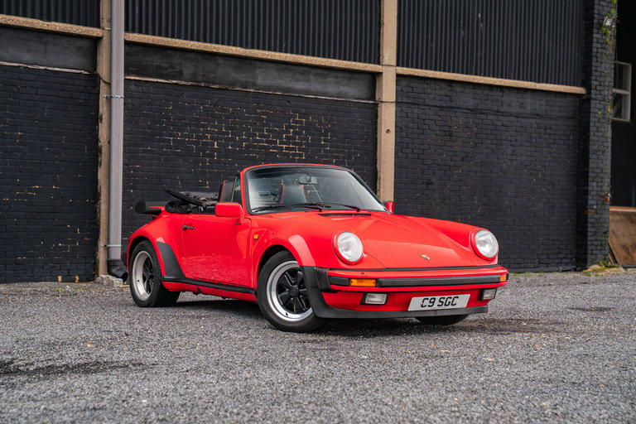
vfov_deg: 19.5
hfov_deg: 28.8
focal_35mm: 70
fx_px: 1237
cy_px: 212
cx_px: 318
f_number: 4.5
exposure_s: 1/320
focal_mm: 70
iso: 1250
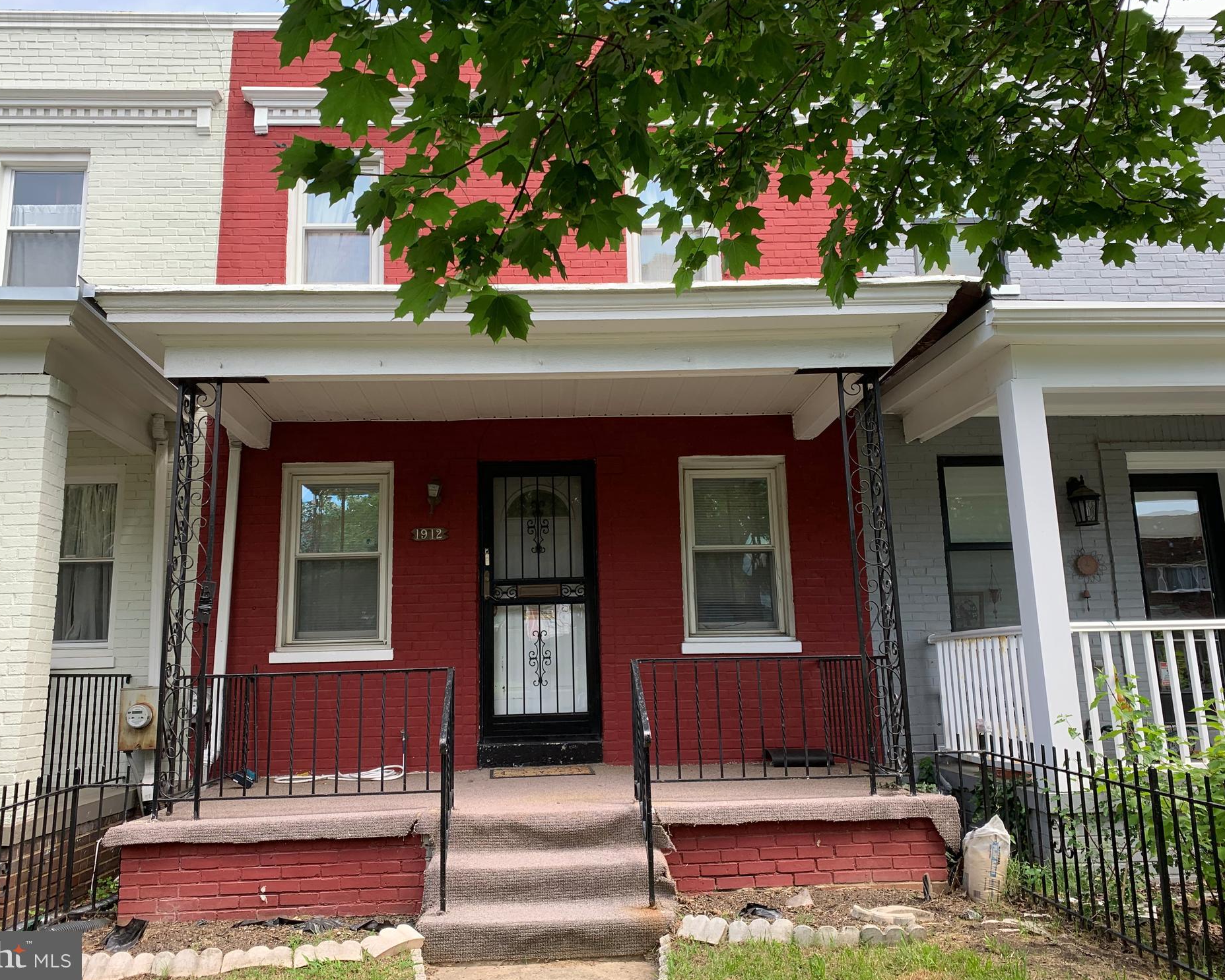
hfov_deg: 62.2
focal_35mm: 28
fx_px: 1015
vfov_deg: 51.5
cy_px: 478
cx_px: 593
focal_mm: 4.25
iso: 25
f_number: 1.8
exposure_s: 1/371
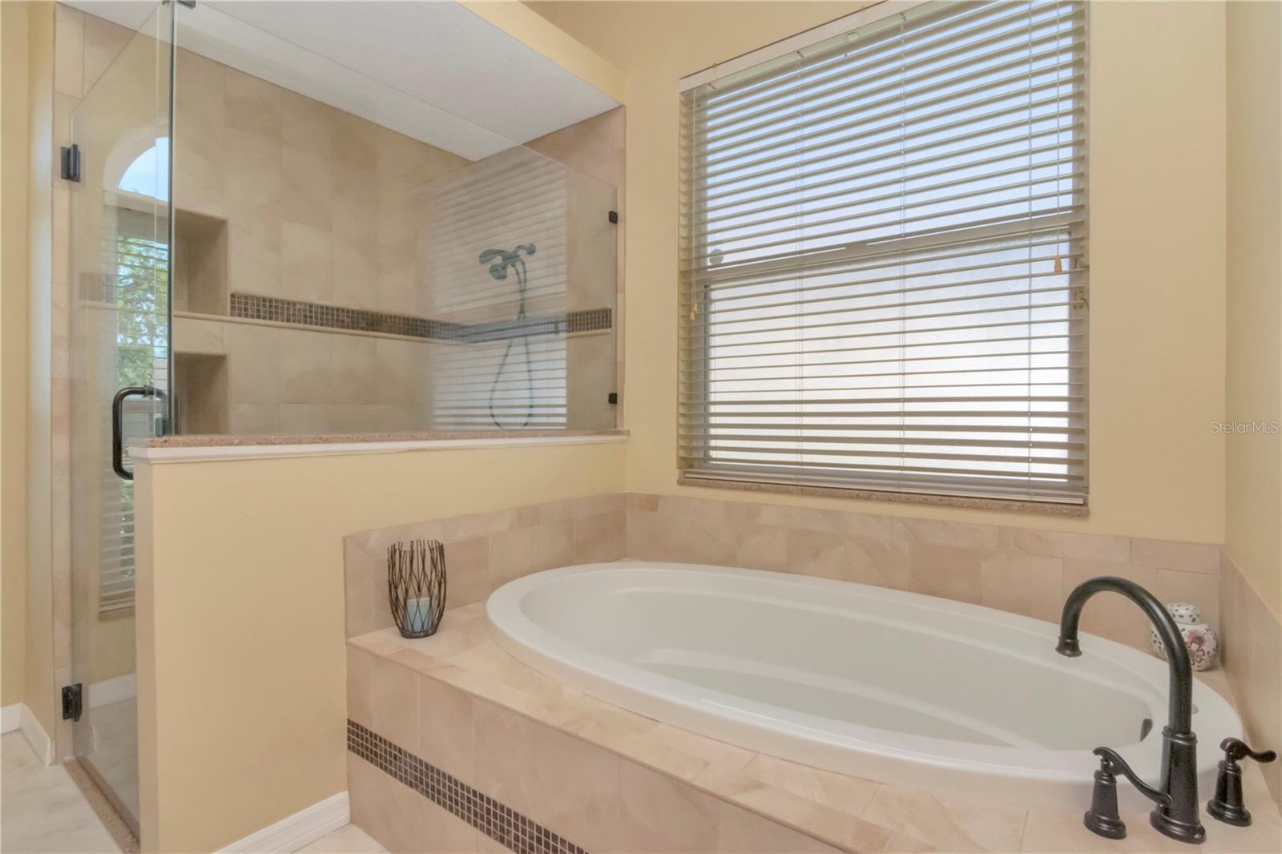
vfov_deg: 72.0
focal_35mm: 16
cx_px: 641
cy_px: 427
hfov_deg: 95.0
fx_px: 587
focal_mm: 11
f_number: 20
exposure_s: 1/200
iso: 1600
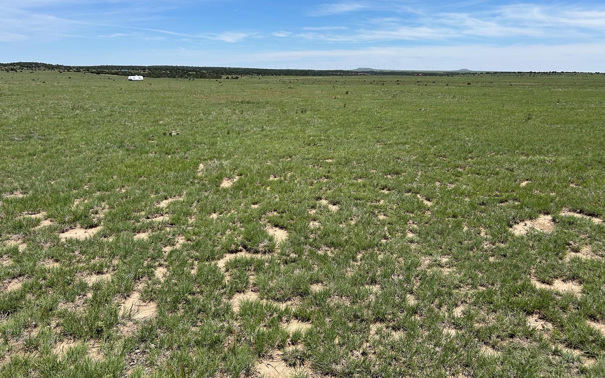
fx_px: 462
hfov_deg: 66.5
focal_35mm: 28
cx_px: 304
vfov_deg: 44.5
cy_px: 174
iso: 50
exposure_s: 1/5587
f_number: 1.5
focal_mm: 5.7
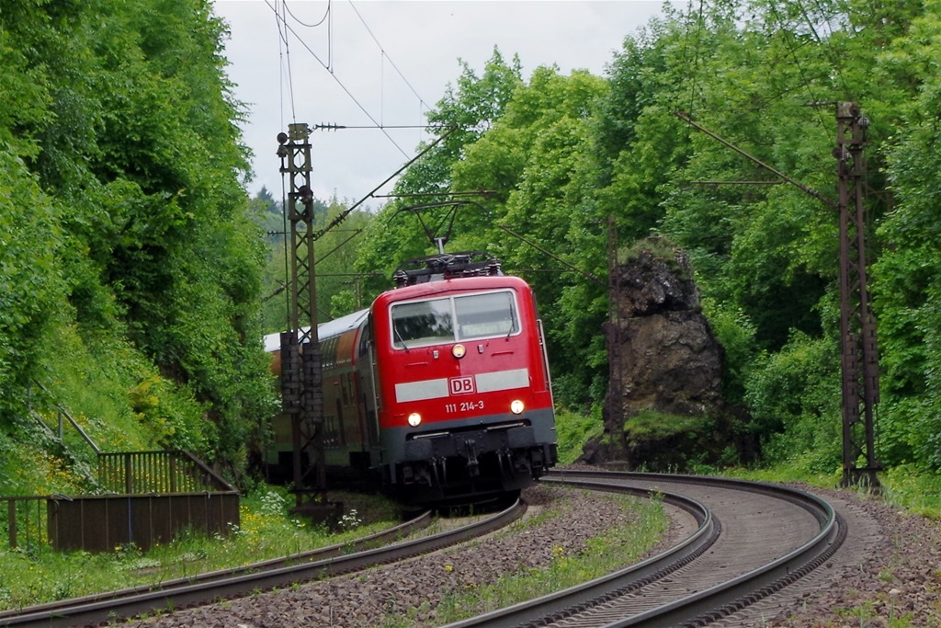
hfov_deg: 24.8
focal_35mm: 82
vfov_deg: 16.7
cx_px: 470
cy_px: 314
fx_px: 2144
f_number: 8
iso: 400
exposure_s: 1/320
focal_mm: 55
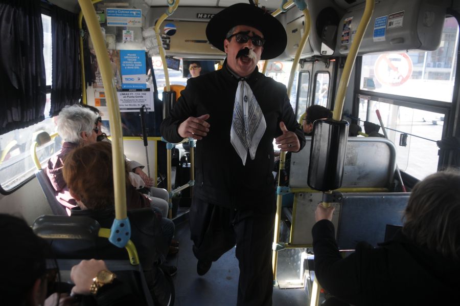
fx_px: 325
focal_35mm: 26
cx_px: 230
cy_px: 153
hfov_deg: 70.5
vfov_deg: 50.3
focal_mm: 17
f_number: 2.8
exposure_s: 1/200
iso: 250
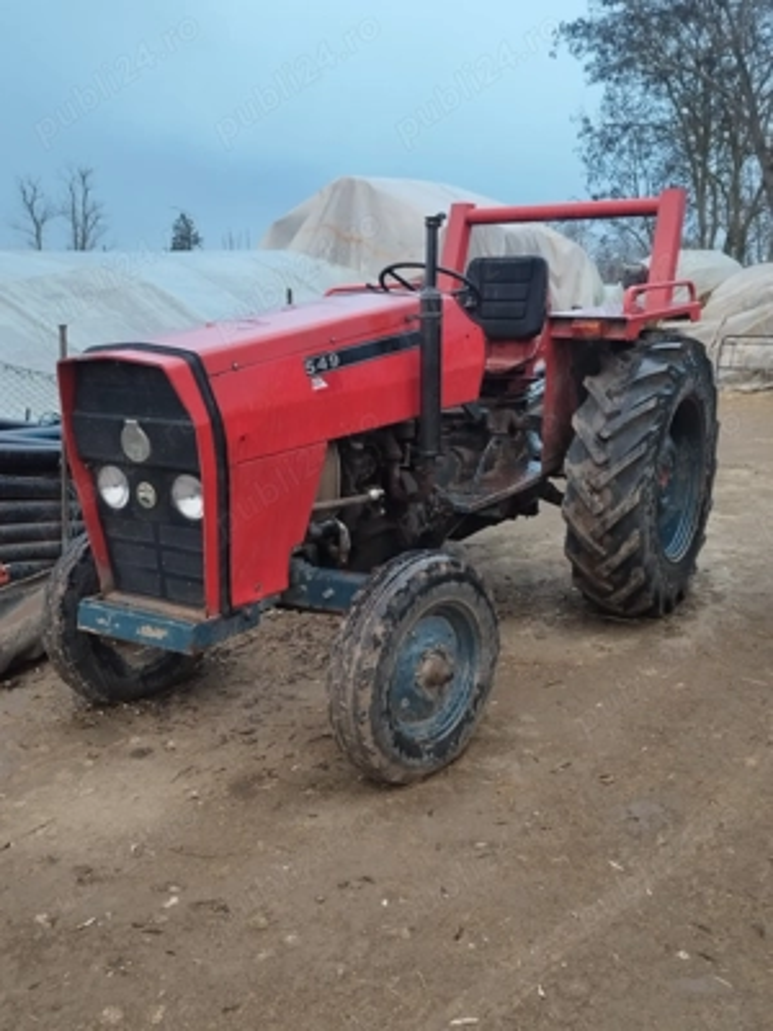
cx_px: 386
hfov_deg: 54.9
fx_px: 744
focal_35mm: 25
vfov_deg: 69.4
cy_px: 516
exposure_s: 1/33.3
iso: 200
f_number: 1.89
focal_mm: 5.95
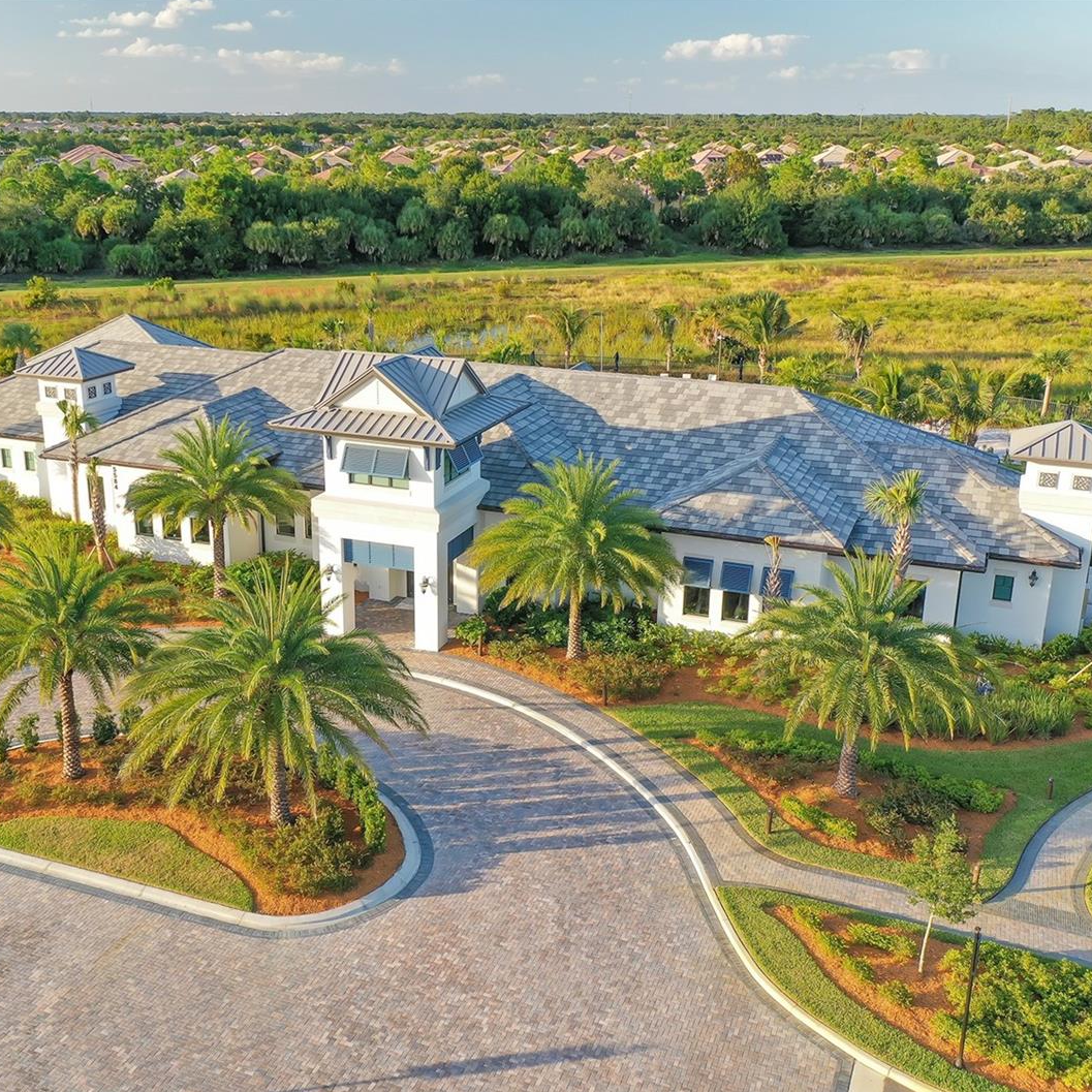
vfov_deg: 46.0
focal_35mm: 36
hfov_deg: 46.0
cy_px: 544
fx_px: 1285
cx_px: 483
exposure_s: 1/50
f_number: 3.2
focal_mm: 10.26
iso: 100
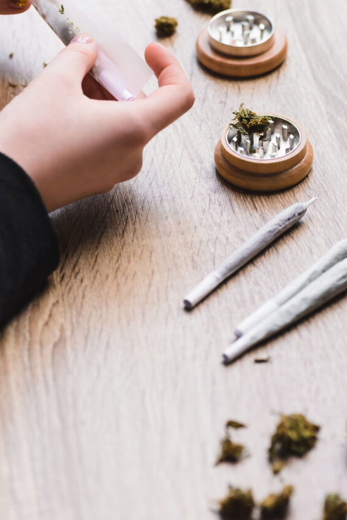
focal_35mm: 144
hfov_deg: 9.5
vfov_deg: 14.2
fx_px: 2080
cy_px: 215
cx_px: 181
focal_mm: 105
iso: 200
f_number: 4
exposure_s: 1/200
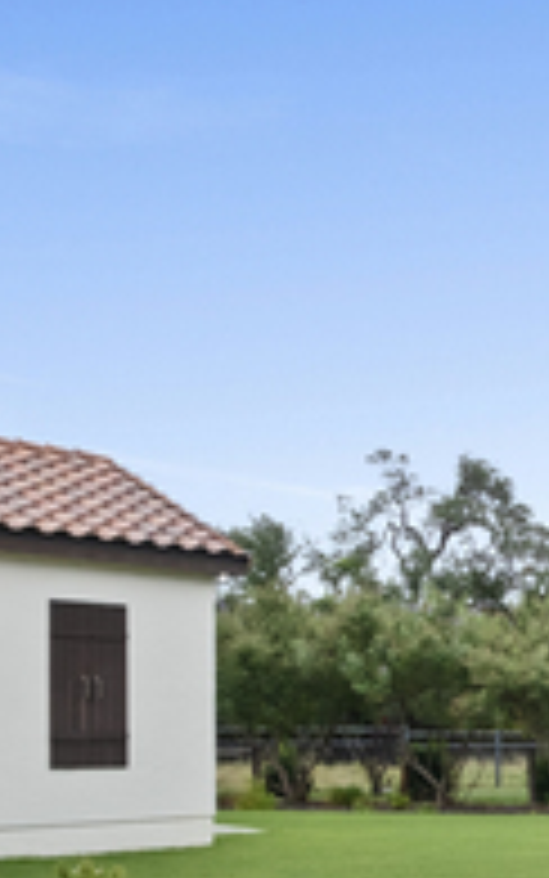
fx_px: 1364
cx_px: 918
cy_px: 723
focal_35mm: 57
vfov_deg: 34.4
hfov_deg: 18.8
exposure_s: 1/500
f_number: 7.1
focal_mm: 11.5
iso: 400
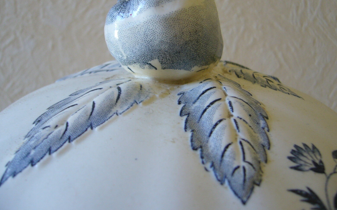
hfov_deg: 51.5
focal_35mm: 38
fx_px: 349
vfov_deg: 33.4
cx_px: 170
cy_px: 82
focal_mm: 5.8
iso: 100
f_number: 2.8
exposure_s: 1/20
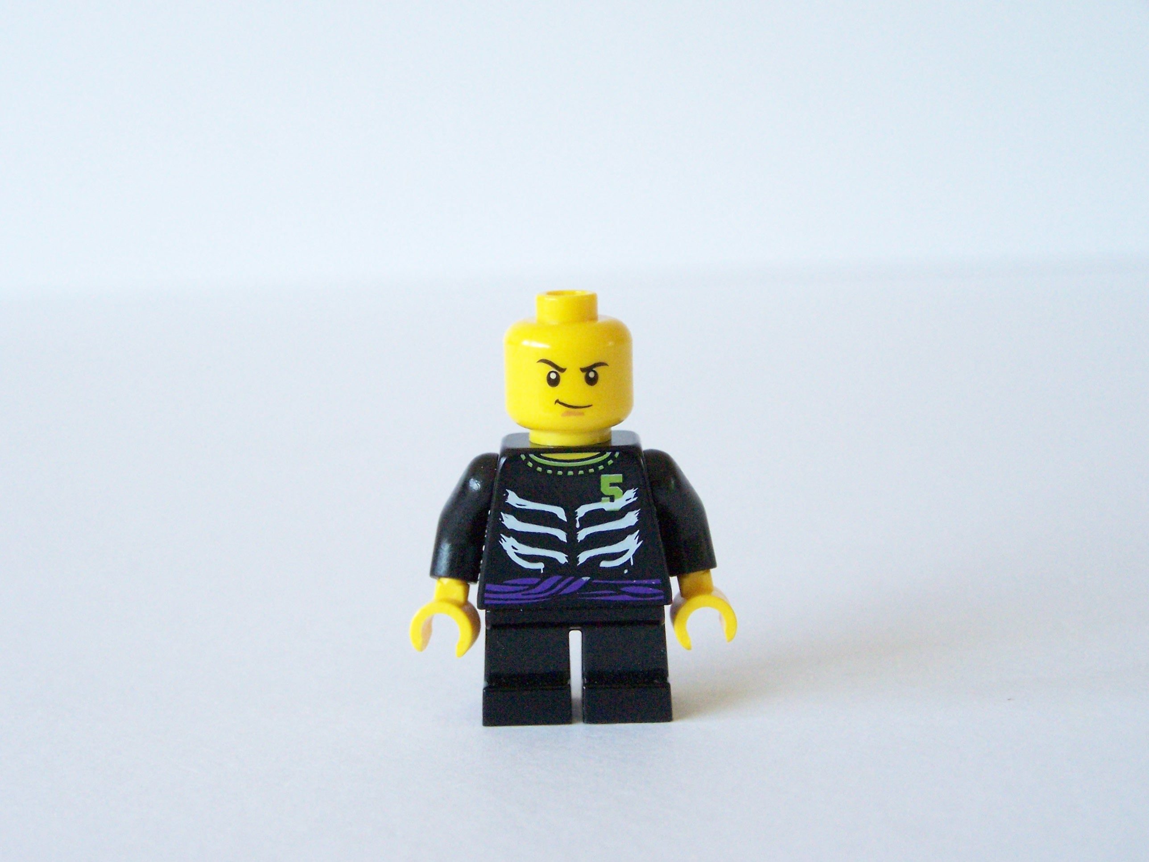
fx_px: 2224
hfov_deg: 29.0
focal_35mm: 67
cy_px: 431
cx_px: 574
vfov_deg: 21.9
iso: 400
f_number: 3.2
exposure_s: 1/180
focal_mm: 11.1
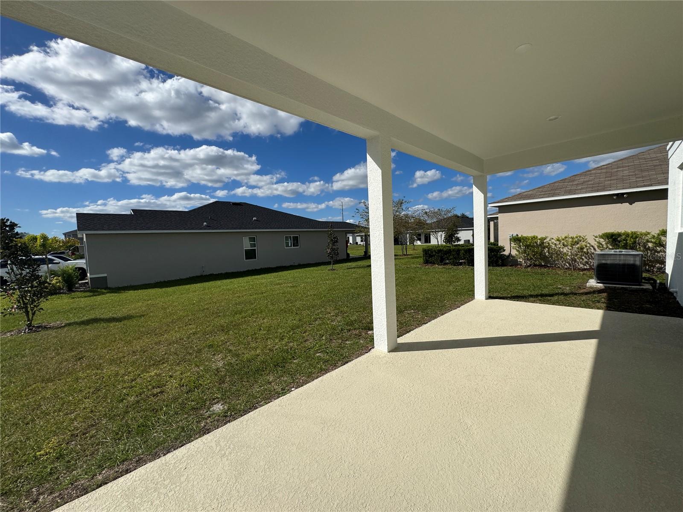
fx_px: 276
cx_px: 342
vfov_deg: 85.7
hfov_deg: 102.1
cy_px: 256
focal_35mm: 14
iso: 50
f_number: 2.2
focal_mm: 2.22
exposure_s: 1/3717
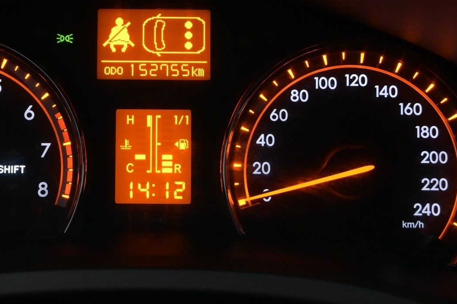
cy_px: 129
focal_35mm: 57
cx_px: 161
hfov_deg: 34.7
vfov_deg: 23.7
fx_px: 726
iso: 2500
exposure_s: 1/80
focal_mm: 24.5
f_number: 4.2
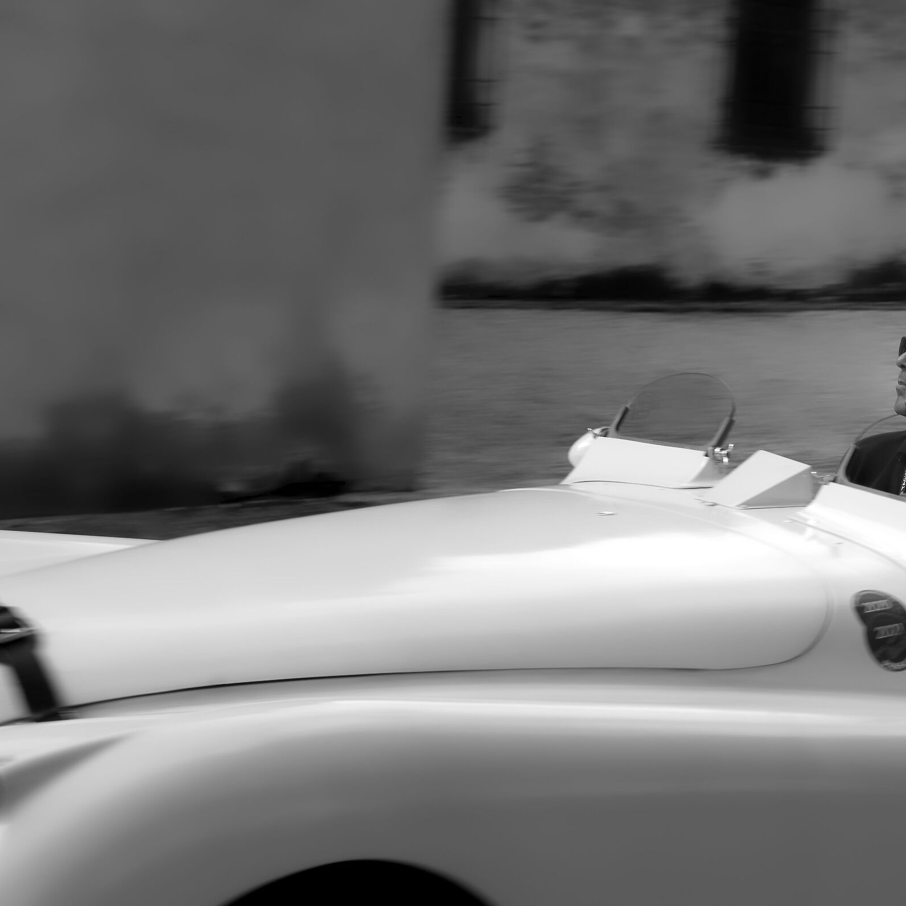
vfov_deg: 19.3
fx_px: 2665
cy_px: 454
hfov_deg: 19.2
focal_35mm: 90
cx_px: 676
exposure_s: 1/160
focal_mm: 70
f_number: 10
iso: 100
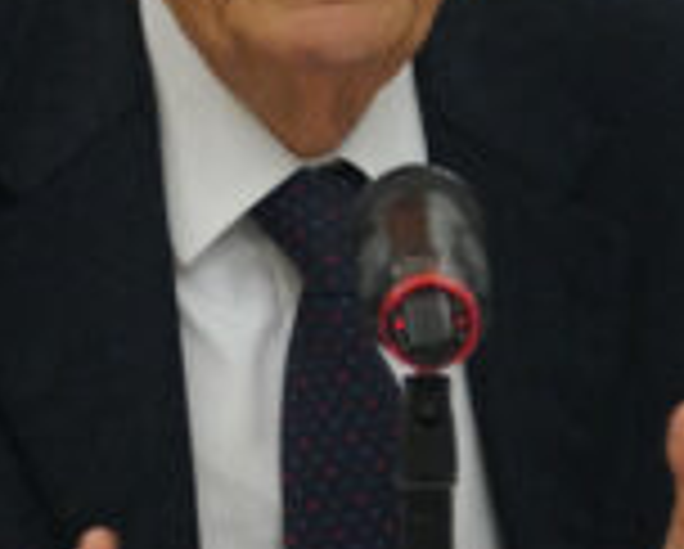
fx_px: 11108
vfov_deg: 2.8
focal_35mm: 548
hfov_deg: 3.5
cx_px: 360
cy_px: 148
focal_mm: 148
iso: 8000
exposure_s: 1/125
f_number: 5.6
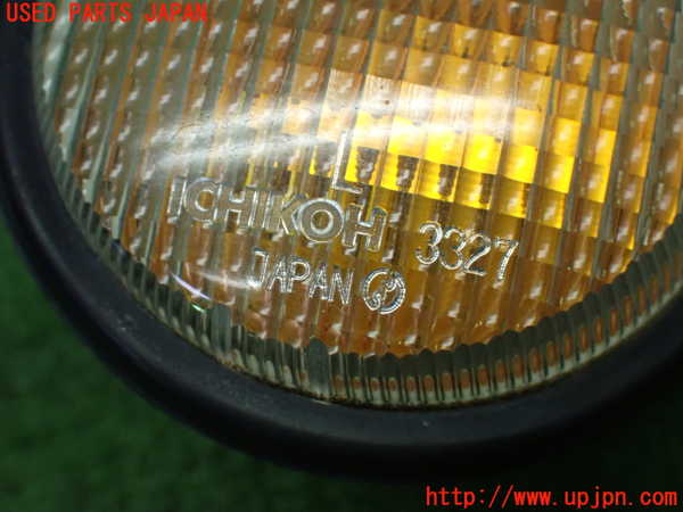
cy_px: 256
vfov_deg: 23.7
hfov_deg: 31.2
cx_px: 342
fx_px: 1223
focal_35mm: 62
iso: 800
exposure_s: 1/125
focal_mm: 11.09
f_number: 3.6
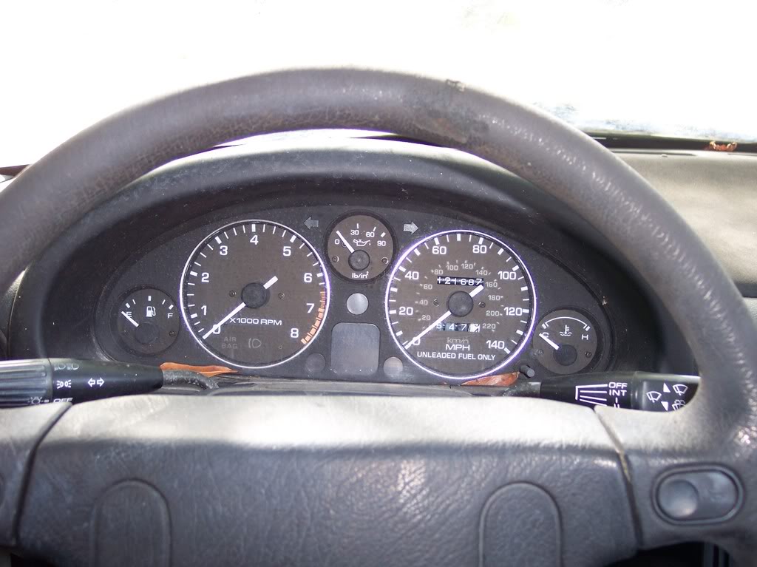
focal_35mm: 38
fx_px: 831
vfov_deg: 37.7
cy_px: 284
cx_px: 378
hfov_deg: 49.0
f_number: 2.8
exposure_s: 1/30
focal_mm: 8
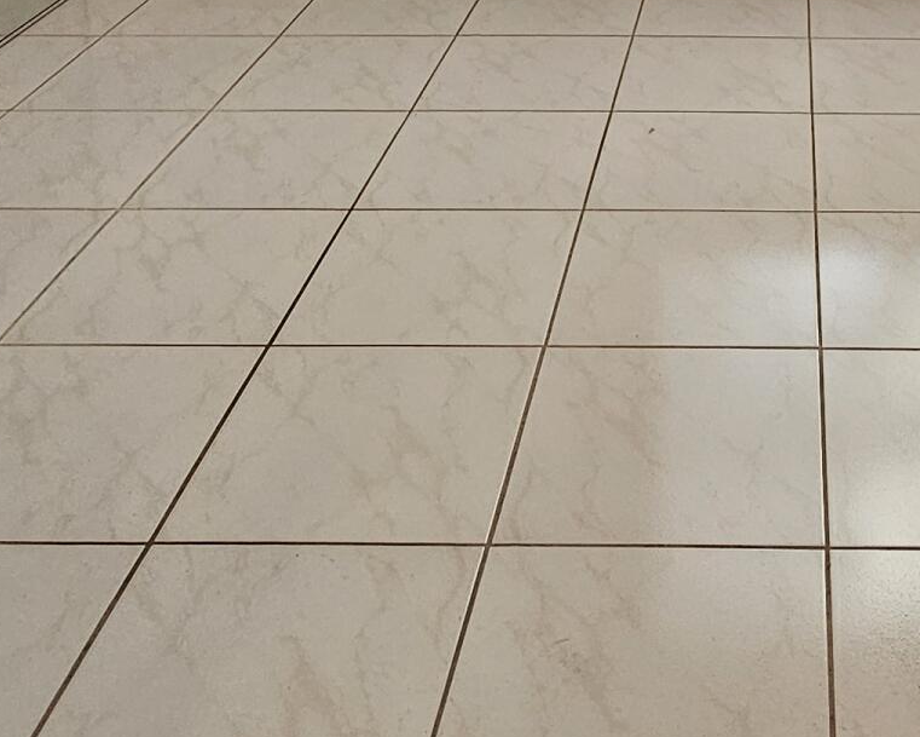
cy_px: -392
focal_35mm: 50
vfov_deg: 23.6
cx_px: 789
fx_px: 1362
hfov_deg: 35.6
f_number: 2.2
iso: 200
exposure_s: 1/60
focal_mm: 2.2
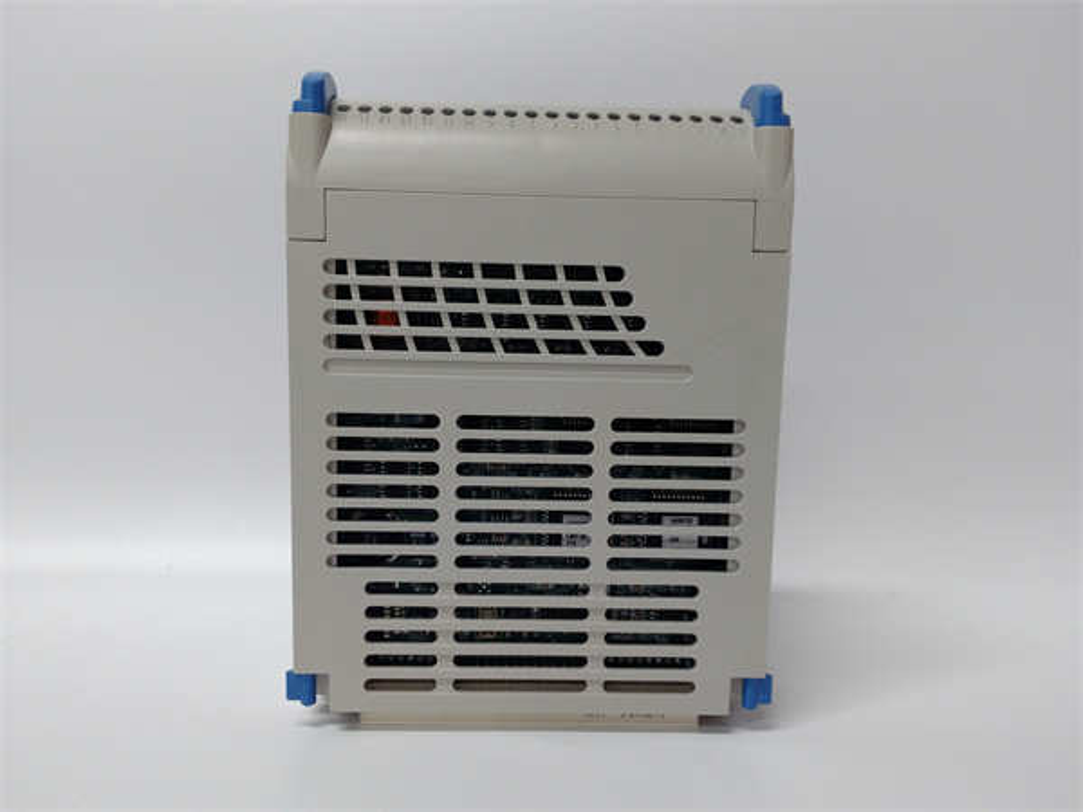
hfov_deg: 65.3
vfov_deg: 51.4
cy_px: 406
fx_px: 845
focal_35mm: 27
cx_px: 542
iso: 205
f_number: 2
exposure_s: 1/33
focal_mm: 3.79
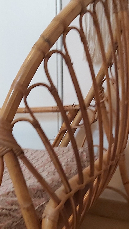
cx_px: 42
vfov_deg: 34.5
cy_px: 180
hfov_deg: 20.3
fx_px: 359
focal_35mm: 59
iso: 320
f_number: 1.7
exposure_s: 1/25
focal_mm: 3.92
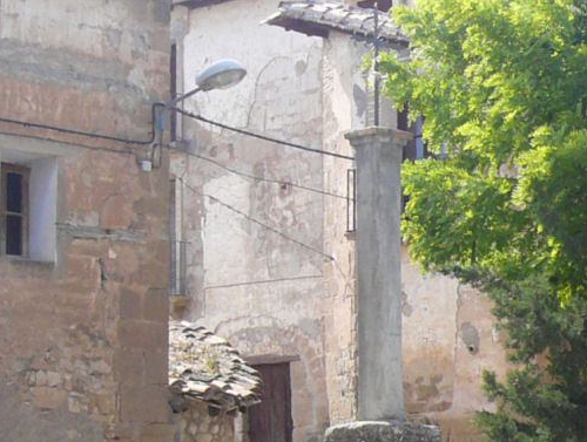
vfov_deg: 13.2
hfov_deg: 17.4
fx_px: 1903
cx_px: 477
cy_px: 376
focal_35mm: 112
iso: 100
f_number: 3.1
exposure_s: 1/400
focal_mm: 6.1
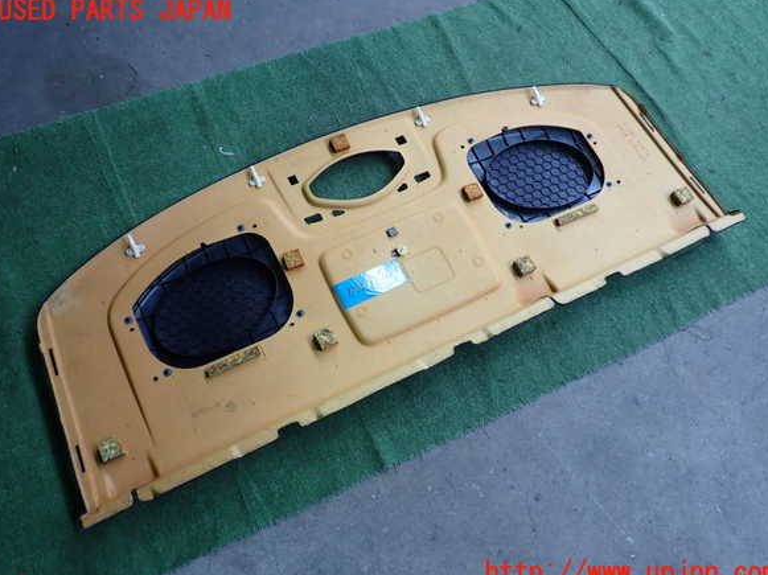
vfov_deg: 45.4
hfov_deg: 58.4
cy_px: 292
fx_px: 687
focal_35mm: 31
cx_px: 387
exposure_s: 1/125
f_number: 2.3
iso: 125
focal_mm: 5.4
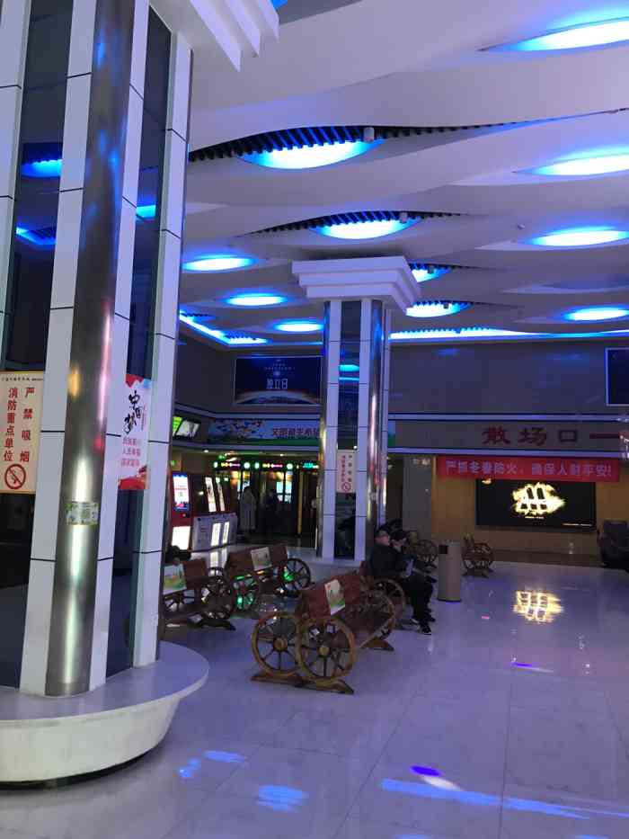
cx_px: 314
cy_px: 420
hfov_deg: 49.8
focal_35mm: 28
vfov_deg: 63.4
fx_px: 678
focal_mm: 3.99
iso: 80
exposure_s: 1/17
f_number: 1.8
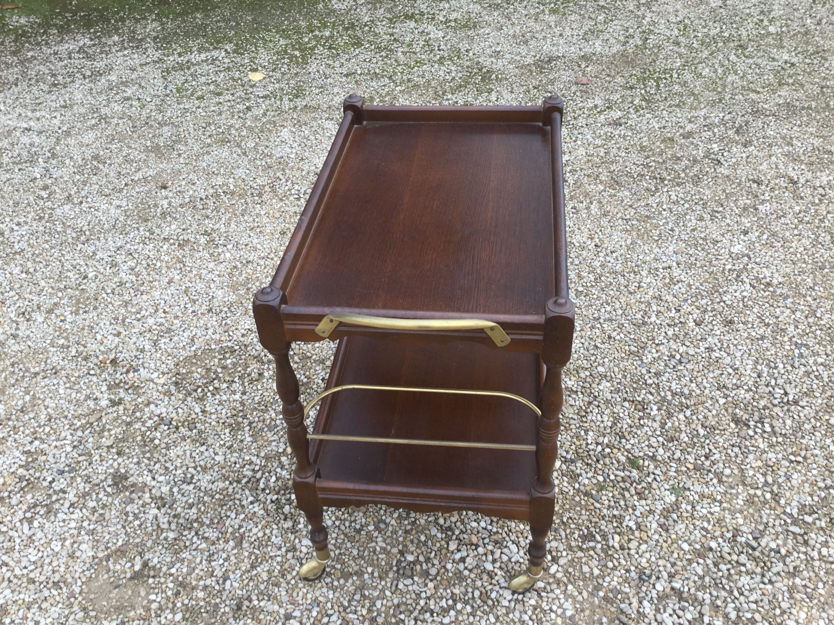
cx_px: 417
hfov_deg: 58.4
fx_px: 747
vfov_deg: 45.4
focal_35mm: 31
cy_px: 312
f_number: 2.4
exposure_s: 1/100
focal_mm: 3.3
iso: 25
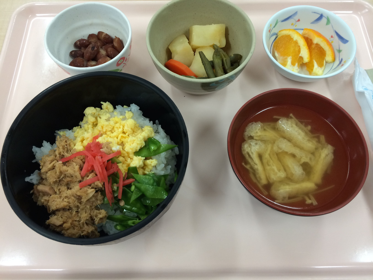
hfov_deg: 60.0
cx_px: 186
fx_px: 323
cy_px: 140
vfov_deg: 46.8
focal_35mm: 30
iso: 40
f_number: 2.2
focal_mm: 4.12
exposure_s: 1/30
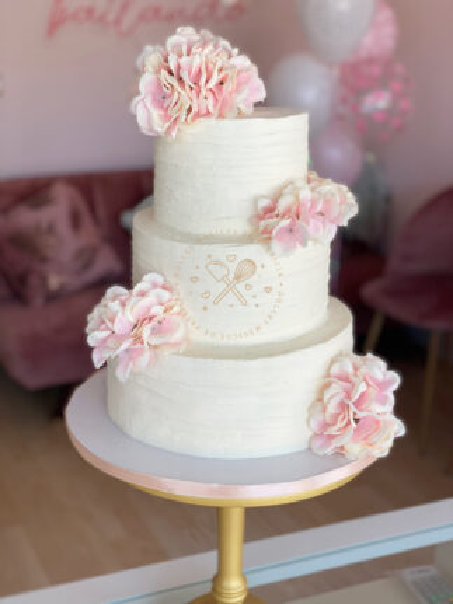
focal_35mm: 52
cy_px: 302
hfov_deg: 28.0
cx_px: 226
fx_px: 908
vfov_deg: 36.8
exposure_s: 1/122
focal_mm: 6
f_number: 2
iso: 32
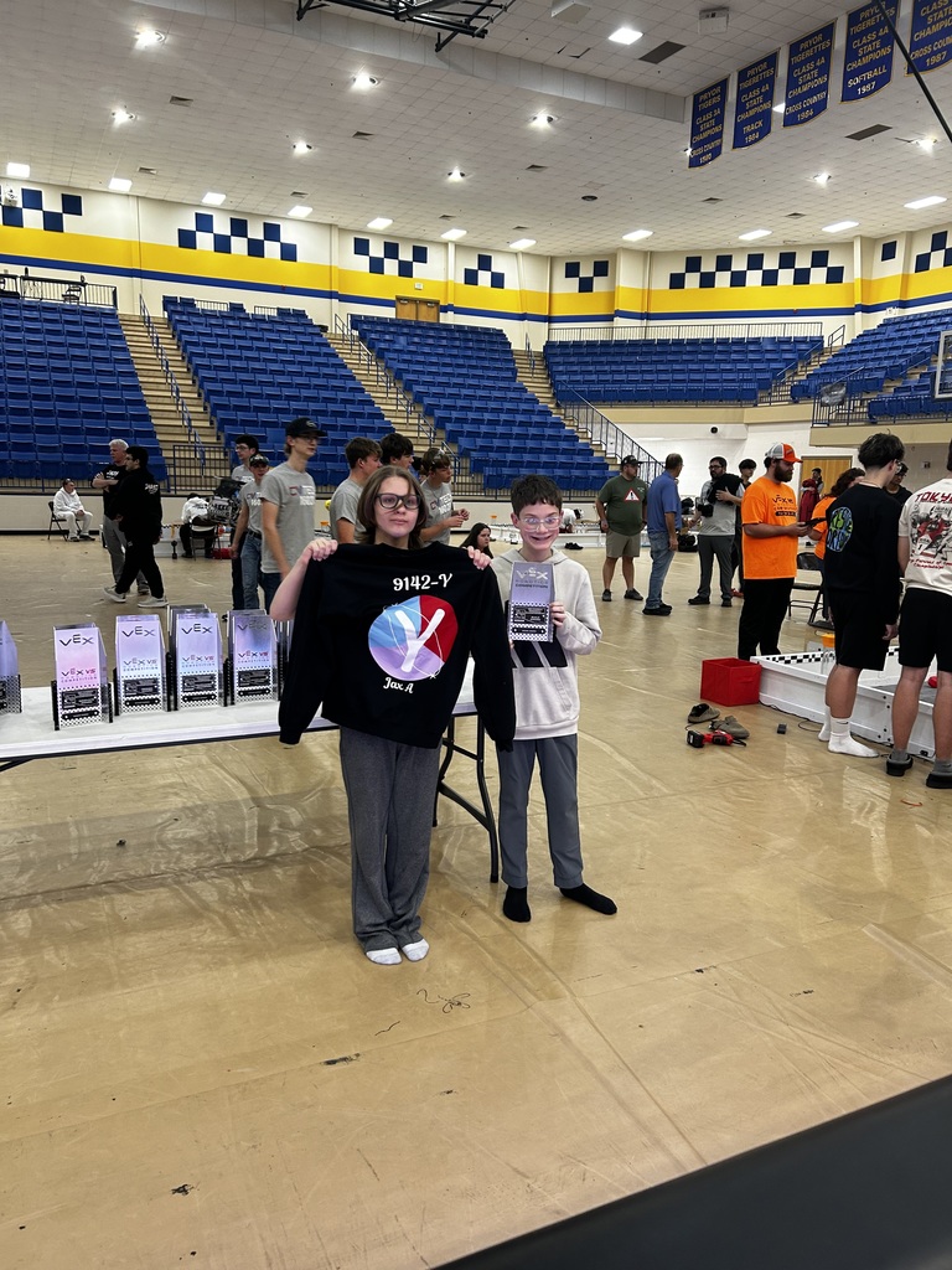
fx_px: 953
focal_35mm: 26
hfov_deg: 53.1
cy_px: 635
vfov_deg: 67.3
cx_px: 476
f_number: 1.5
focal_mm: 5.7
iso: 100
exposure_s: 1/60
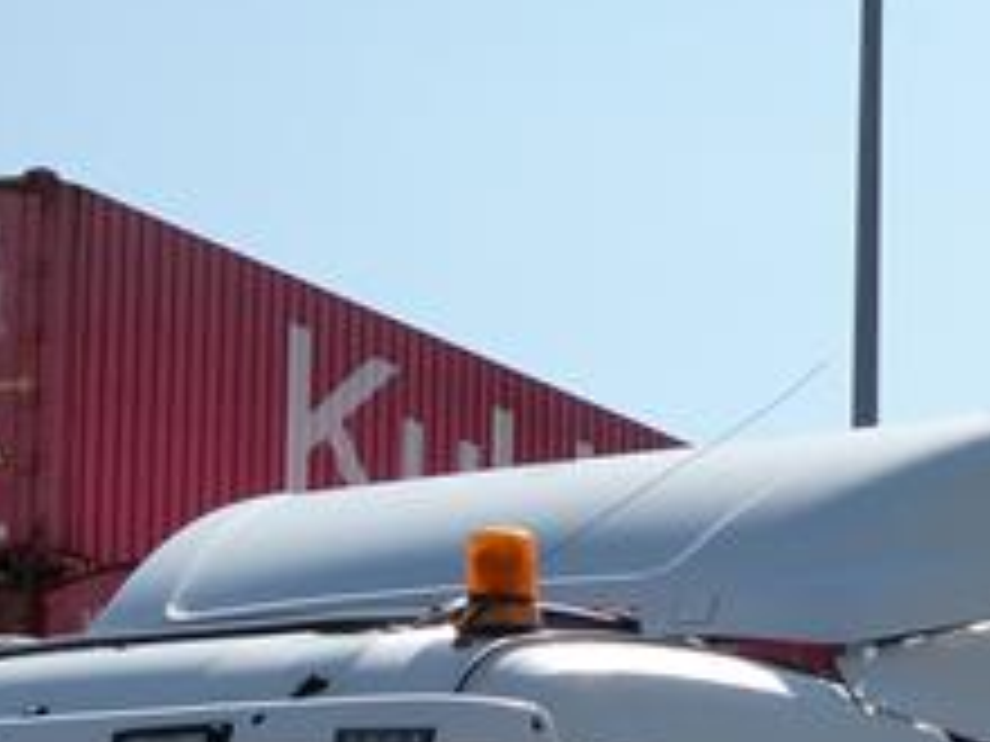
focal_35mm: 182
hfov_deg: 10.8
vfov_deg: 7.9
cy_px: 1250
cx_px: 810
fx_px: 5205
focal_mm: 9
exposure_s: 1/800
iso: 80
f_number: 4.1
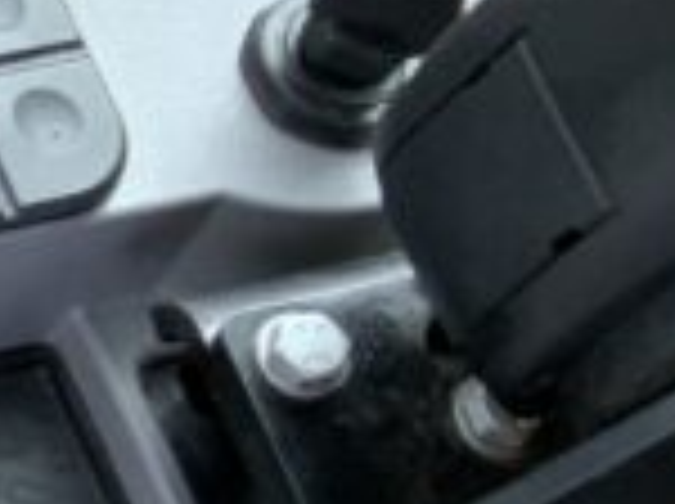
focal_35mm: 198
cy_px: 256
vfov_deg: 7.5
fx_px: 3855
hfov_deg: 8.4
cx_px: -1350
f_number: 1.8
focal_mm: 3
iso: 50
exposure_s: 1/122
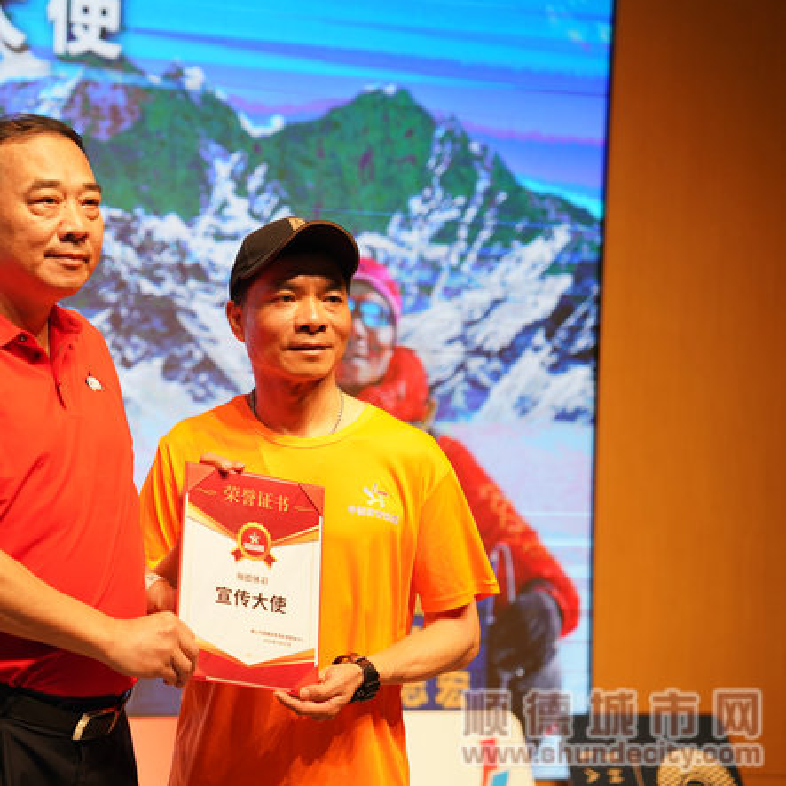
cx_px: 167
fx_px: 2415
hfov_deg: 18.3
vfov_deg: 18.5
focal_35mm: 94
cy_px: 409
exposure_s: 1/320
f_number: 2.8
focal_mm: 70
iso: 500
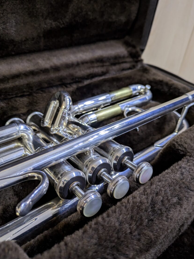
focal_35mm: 27
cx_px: 98
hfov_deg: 51.4
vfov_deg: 65.3
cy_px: 129
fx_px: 202
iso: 332
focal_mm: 5.43
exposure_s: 1/25
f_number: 1.89
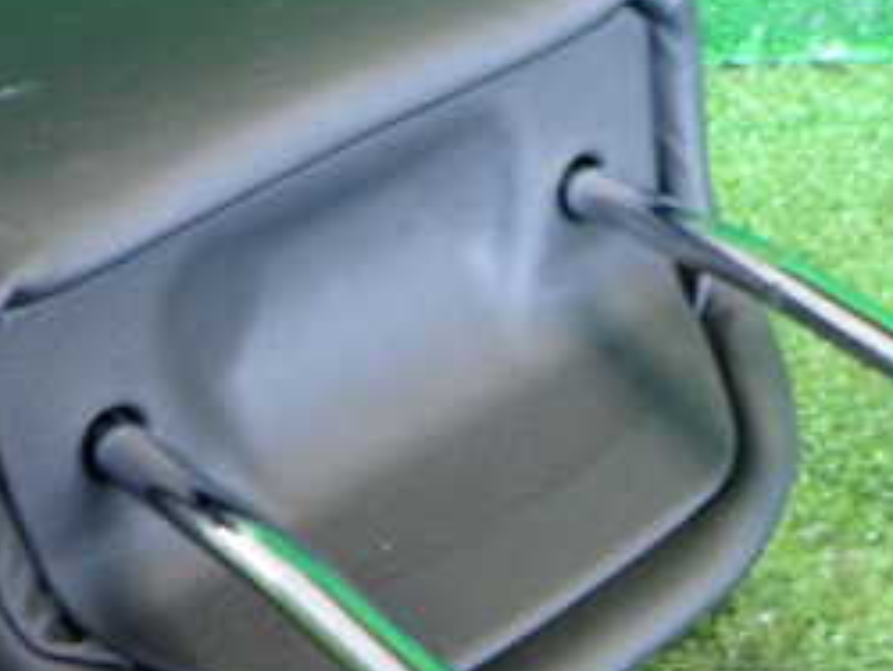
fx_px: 1859
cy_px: 382
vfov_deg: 20.5
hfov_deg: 27.0
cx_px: 411
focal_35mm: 72
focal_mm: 5.4
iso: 400
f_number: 2.3
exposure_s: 1/30
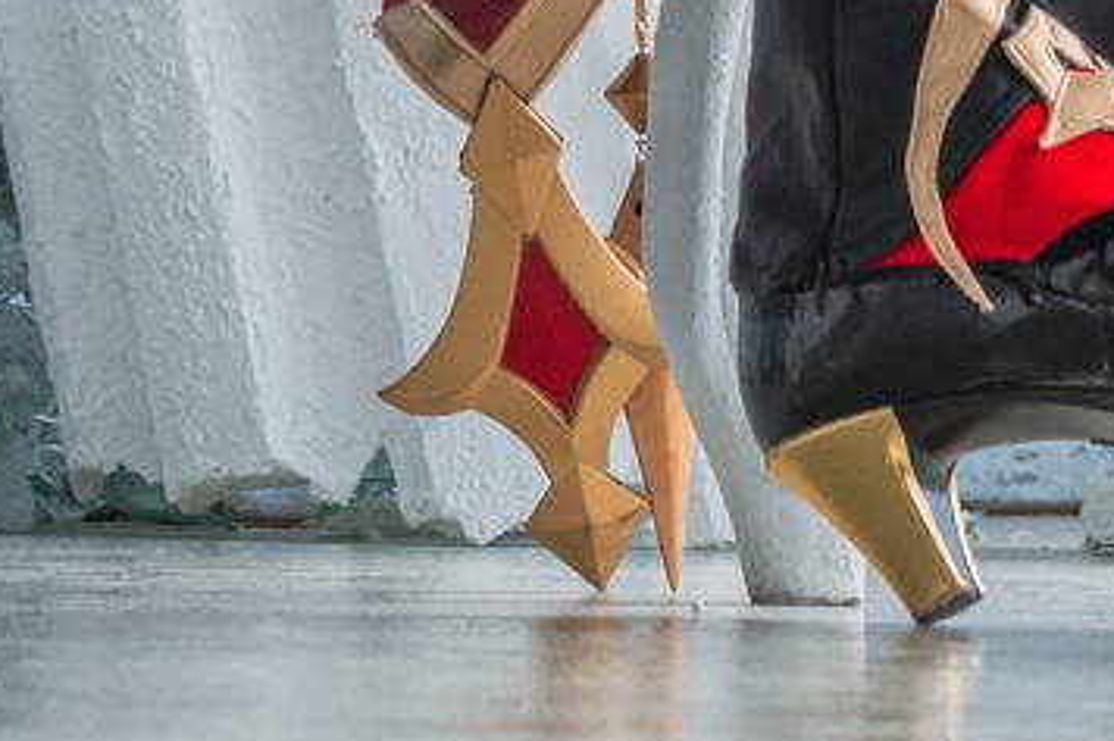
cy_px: -1696
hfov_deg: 5.7
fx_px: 11134
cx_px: 432
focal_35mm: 360
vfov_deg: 3.7
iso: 200
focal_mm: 50
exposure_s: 1/160
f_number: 5.6
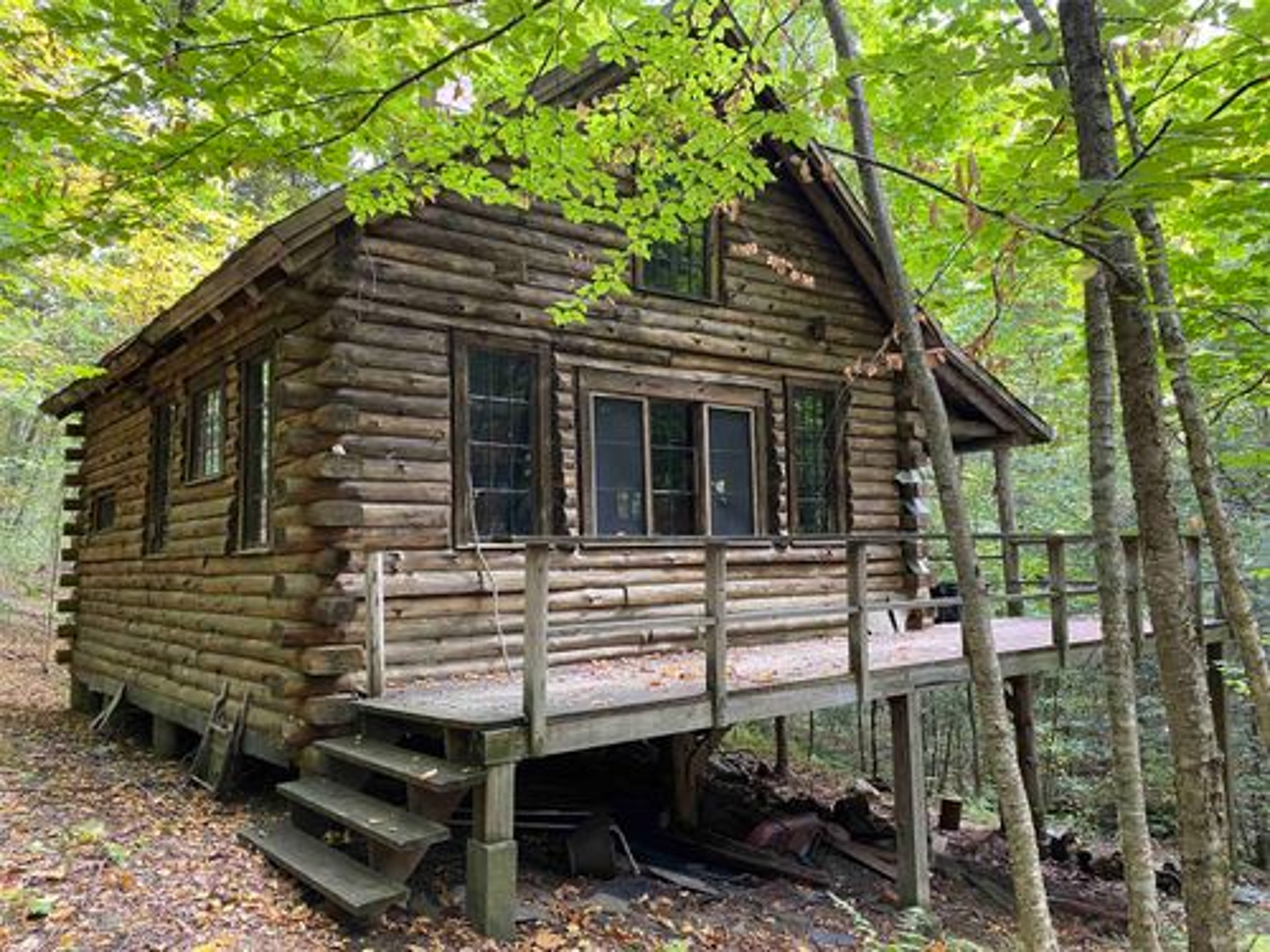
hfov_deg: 67.3
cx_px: 635
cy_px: 476
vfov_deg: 53.1
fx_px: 954
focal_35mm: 26
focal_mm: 4.25
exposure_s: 1/60
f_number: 1.8
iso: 200
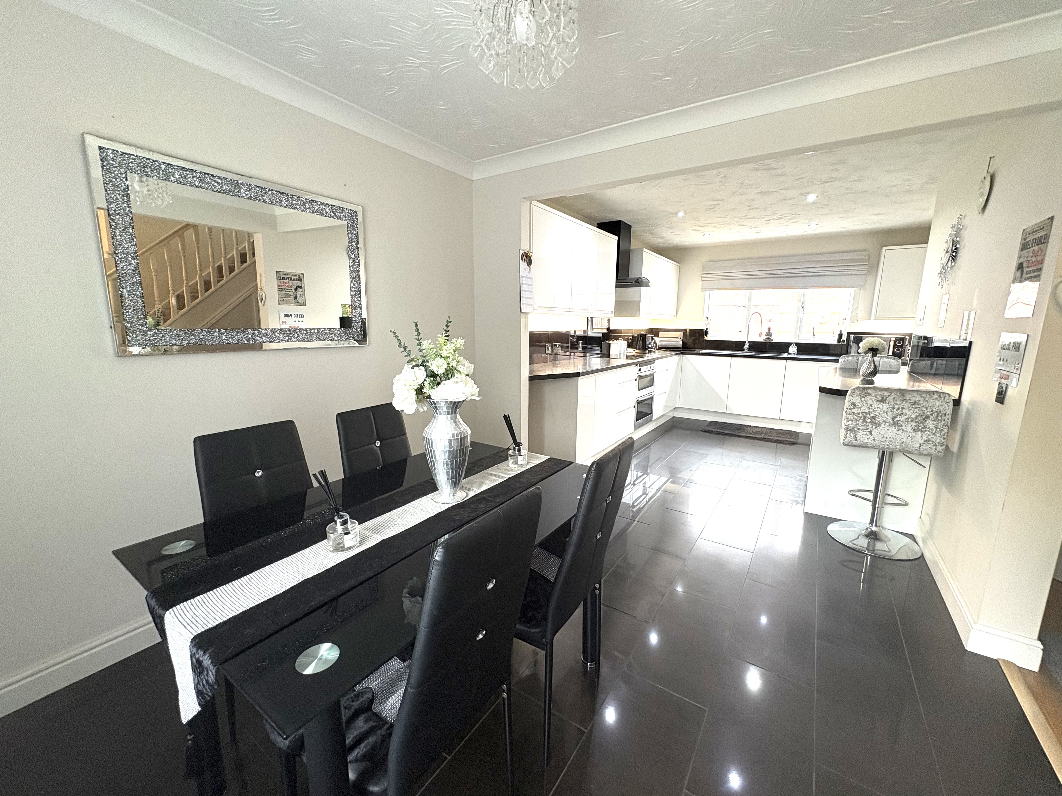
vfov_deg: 85.7
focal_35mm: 14
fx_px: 430
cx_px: 531
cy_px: 398
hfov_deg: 102.1
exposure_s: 1/50
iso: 200
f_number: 2.2
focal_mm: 2.22
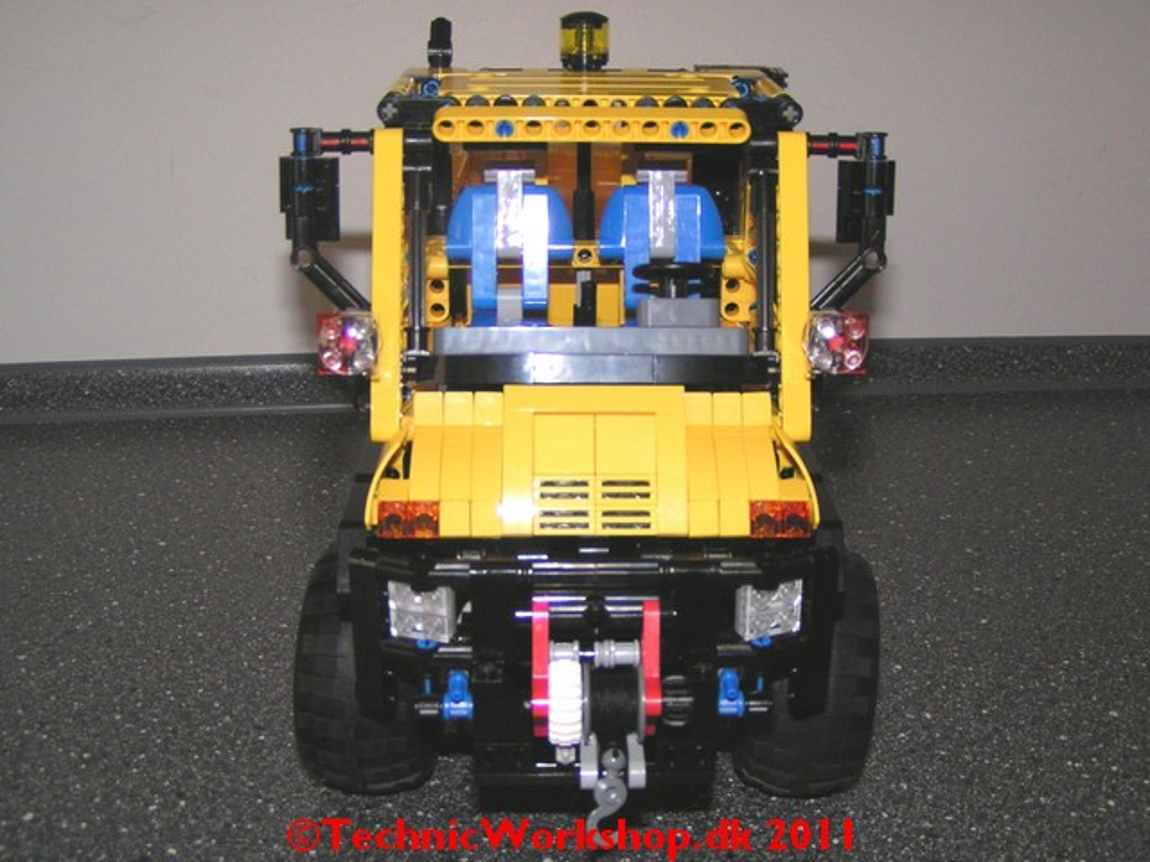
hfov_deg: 49.0
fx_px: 1262
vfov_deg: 37.7
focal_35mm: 38
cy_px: 431
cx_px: 575
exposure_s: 1/40
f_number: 2.8
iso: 200
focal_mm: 5.8
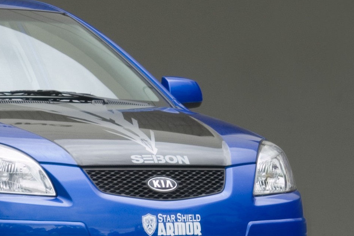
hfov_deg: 3.6
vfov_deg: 2.4
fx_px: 5607
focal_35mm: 570
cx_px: -57
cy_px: 170
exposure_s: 1/4
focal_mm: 145
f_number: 22
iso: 200
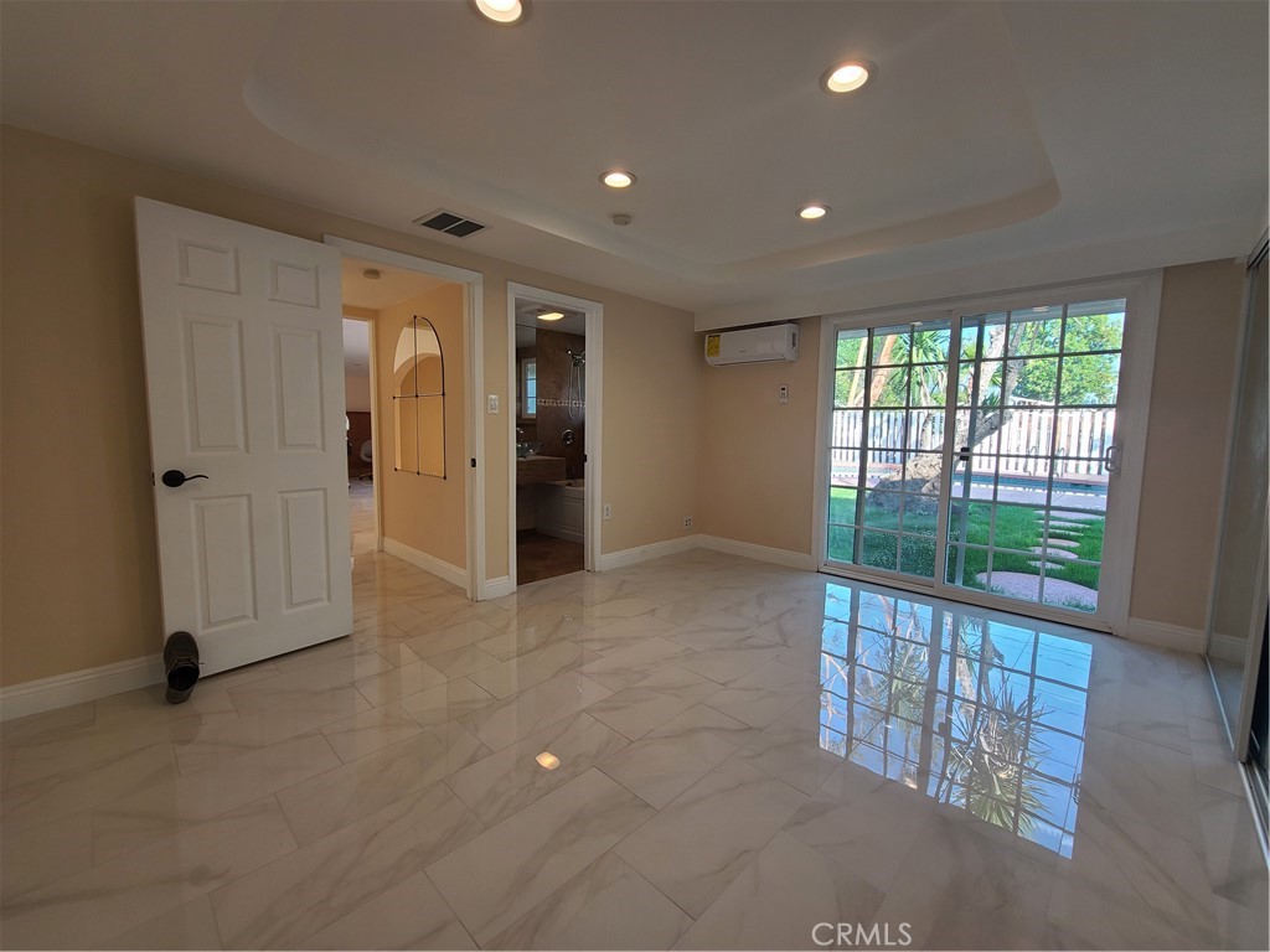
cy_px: 476
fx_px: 477
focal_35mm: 13
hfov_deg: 106.2
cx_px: 635
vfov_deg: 89.9
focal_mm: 2.2
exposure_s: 1/120
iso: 80
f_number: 2.2
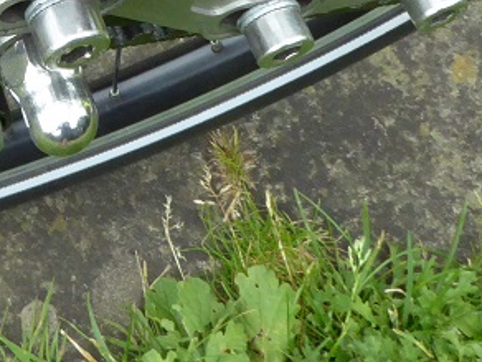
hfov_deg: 22.9
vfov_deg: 16.6
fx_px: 1142
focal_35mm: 82
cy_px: -161
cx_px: 7
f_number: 7.1
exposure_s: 1/200
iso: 400
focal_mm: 4.3
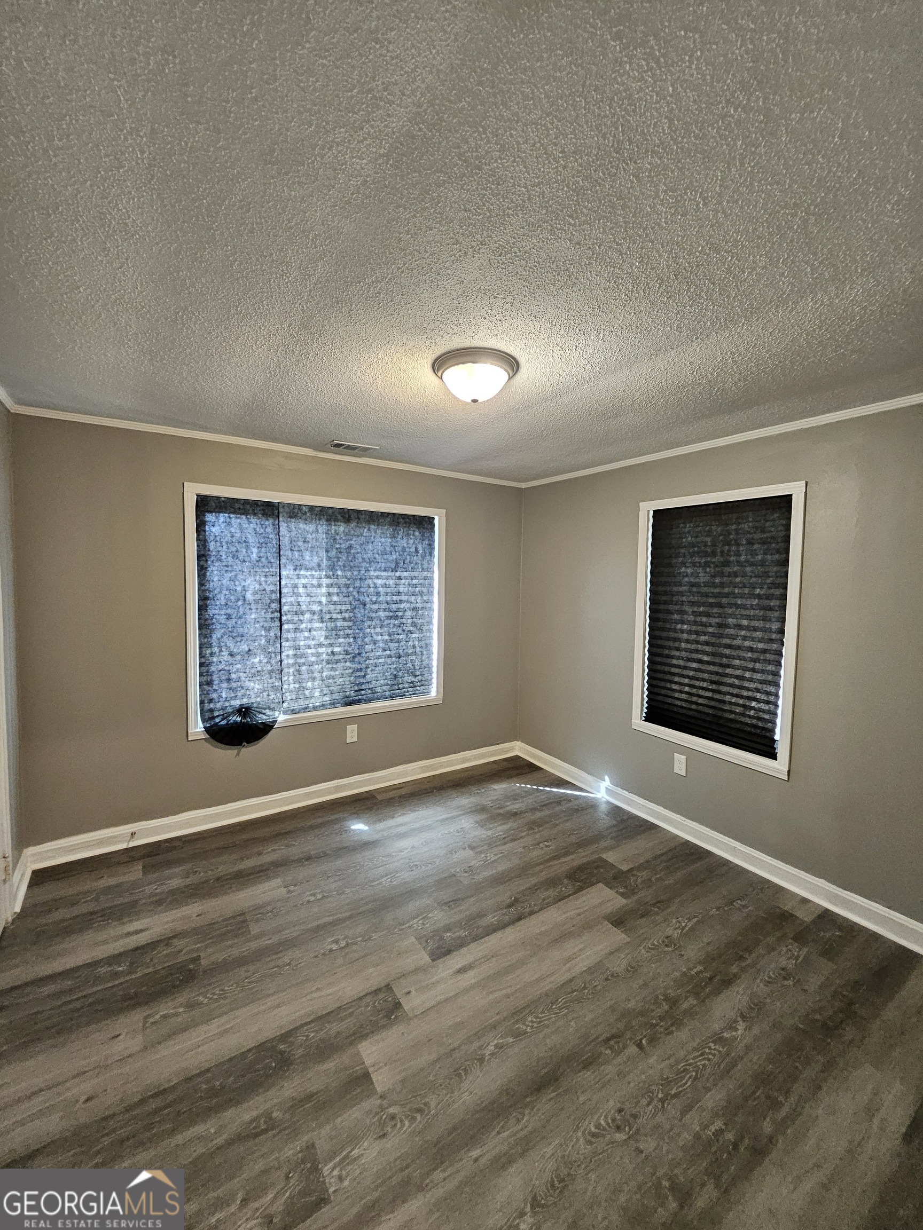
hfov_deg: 89.9
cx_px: 462
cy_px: 615
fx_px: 462
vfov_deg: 106.2
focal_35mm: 13
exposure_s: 1/40
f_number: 2.2
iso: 400
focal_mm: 1.74
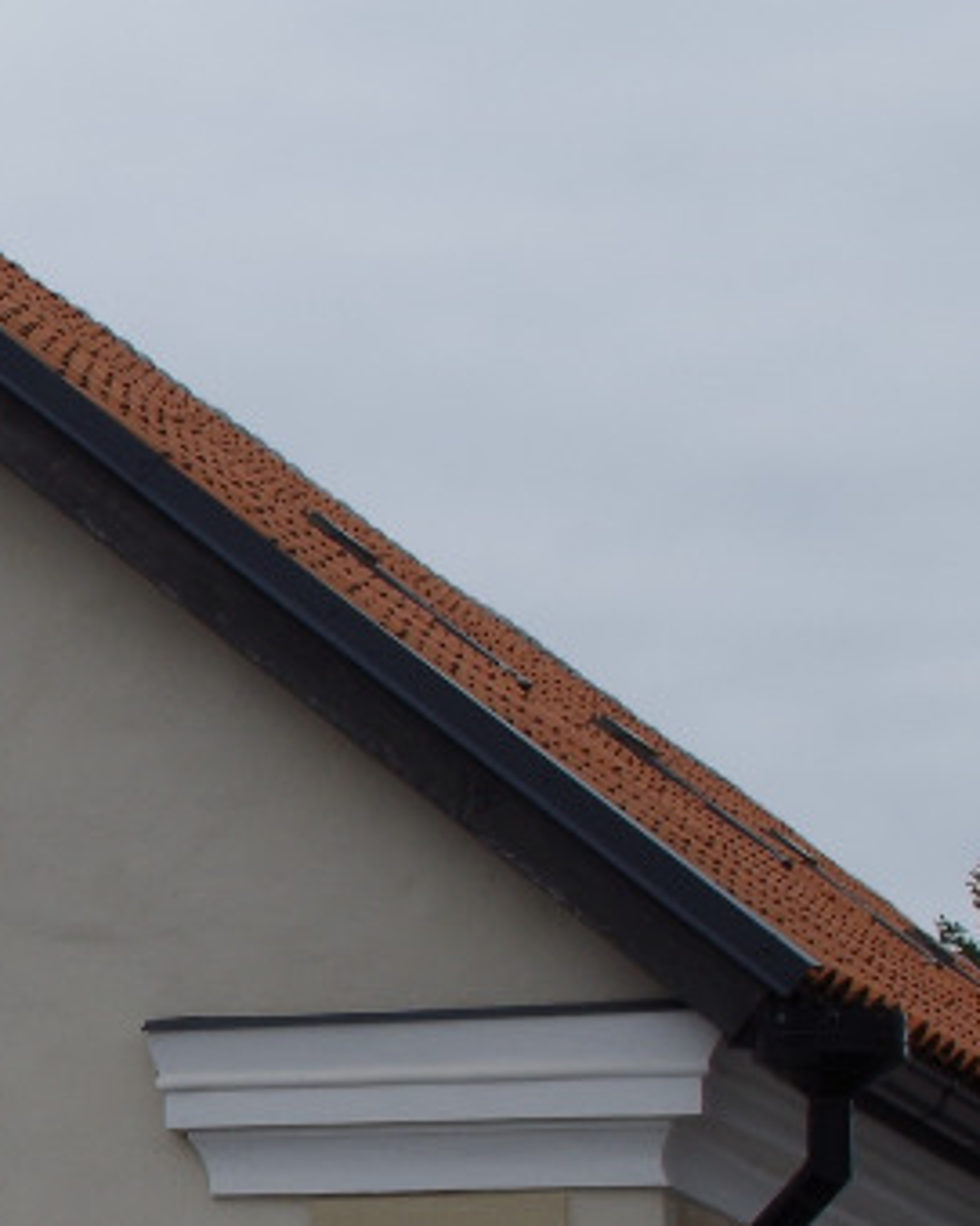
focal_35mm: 221
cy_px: 998
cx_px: -781
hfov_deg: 6.8
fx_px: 8016
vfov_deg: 8.7
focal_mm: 33
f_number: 14
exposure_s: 1/160
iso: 100
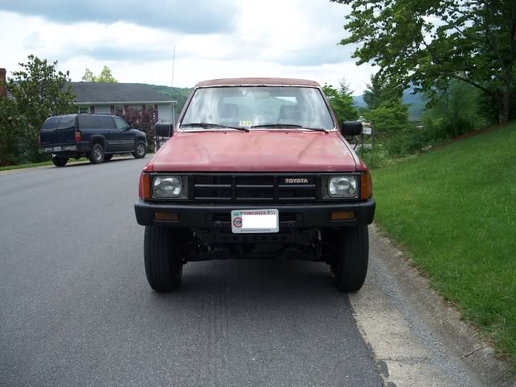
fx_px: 552
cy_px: 194
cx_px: 258
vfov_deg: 38.7
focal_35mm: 37
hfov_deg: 50.1
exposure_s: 1/500
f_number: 2.8
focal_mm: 7.8
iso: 64
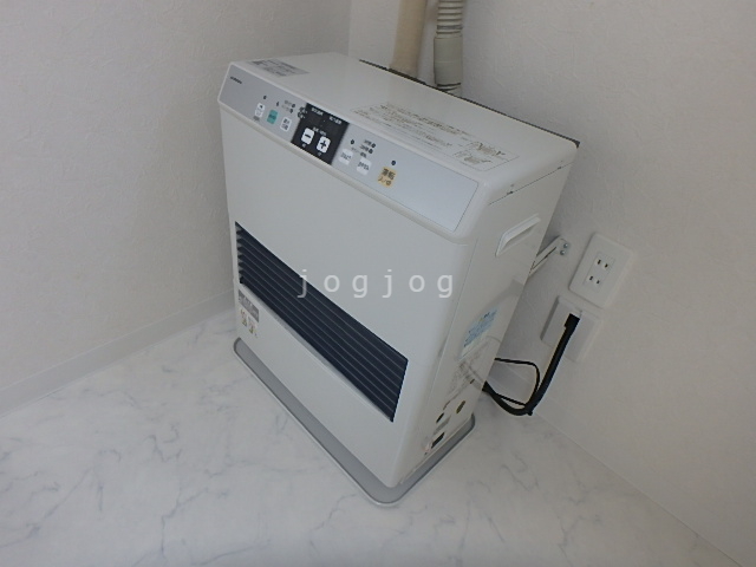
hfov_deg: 79.0
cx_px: 378
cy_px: 284
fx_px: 459
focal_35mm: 21
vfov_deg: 63.4
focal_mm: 3.7
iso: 200
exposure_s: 1/30
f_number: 3.5
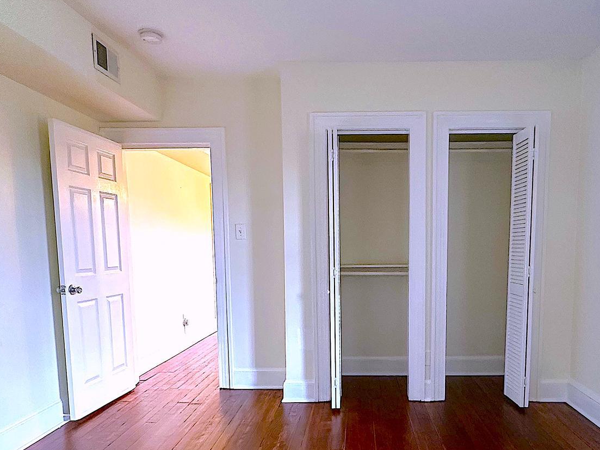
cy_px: 293
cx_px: 352
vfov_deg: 52.2
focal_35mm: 26
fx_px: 451
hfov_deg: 66.8
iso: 400
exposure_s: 1/60
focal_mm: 2.22
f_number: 2.2
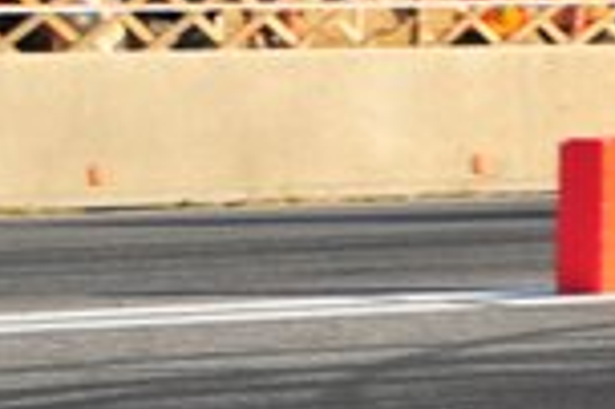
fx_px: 8072
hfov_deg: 4.3
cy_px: -71
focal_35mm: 473
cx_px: 1574
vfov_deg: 2.9
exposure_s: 1/400
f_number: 6.3
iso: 200
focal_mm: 70
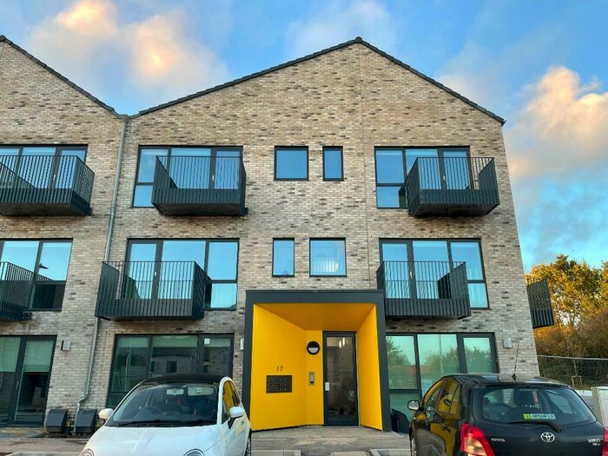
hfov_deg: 69.4
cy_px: 228
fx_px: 439
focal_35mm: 25
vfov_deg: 54.9
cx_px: 304
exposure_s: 1/209
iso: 32
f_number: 1.6
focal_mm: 5.1
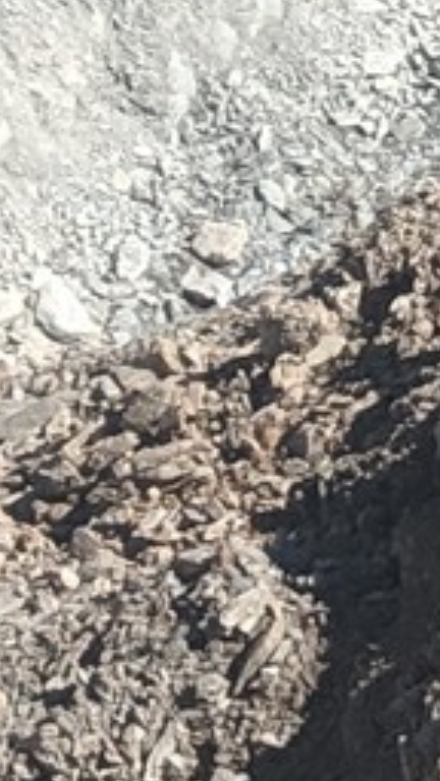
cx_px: -102
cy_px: -625
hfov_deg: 4.9
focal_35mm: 245
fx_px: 5082
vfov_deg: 8.5
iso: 78
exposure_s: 1/4673
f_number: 1.8
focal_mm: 4.44
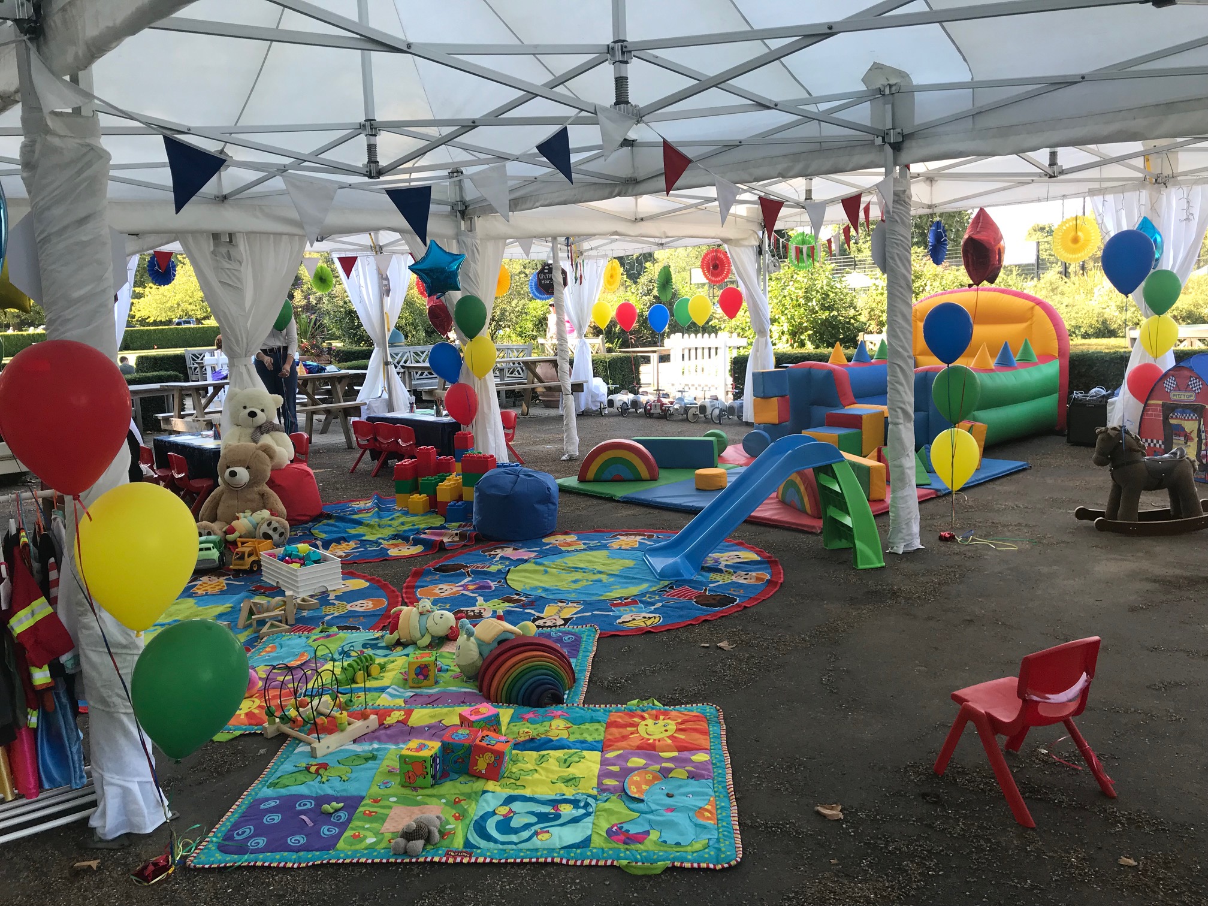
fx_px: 977
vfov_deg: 49.7
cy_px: 453
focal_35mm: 28
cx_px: 604
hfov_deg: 63.4
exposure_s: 1/170
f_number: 1.8
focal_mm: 3.99
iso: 20
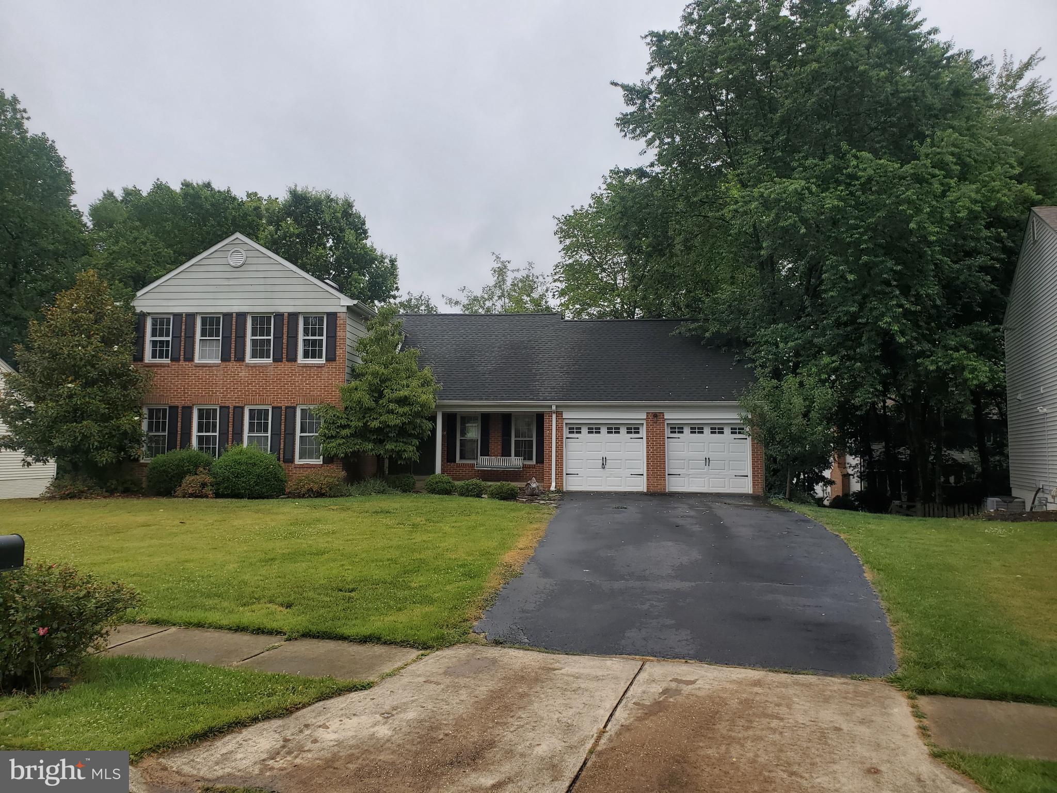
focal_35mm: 26
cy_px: 396
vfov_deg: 53.1
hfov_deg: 67.3
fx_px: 794
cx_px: 528
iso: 50
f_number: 2.4
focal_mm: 4.3
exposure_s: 1/1433
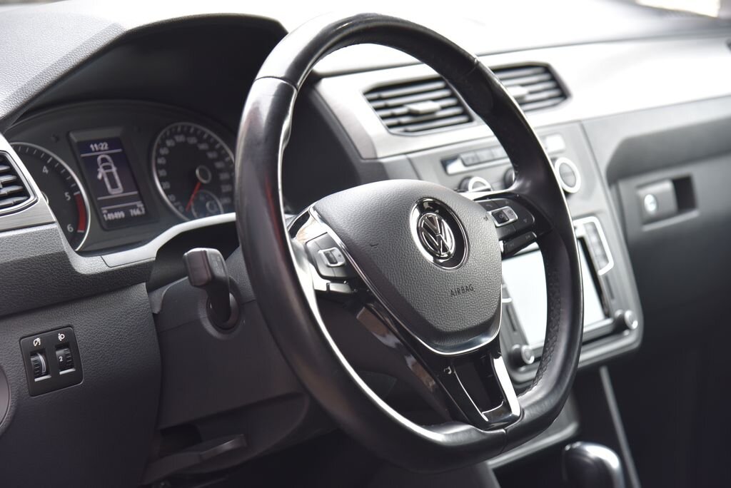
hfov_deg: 20.8
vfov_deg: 14.0
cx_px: 366
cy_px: 244
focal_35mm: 98
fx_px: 1991
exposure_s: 1/80
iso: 500
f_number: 4.5
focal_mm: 98
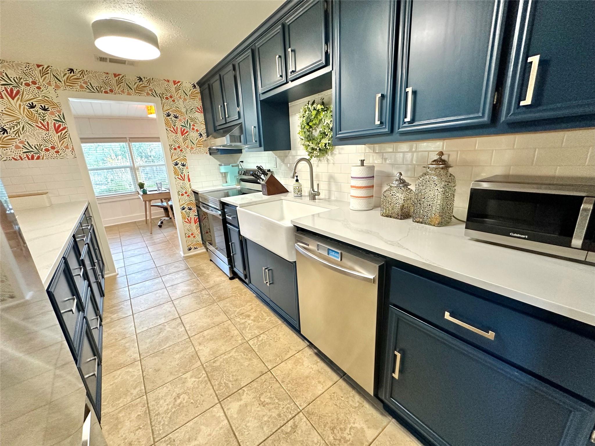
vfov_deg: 85.7
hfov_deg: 102.1
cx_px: 298
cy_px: 223
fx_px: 241
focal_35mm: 14
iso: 320
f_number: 2.2
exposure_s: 1/60
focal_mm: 2.22
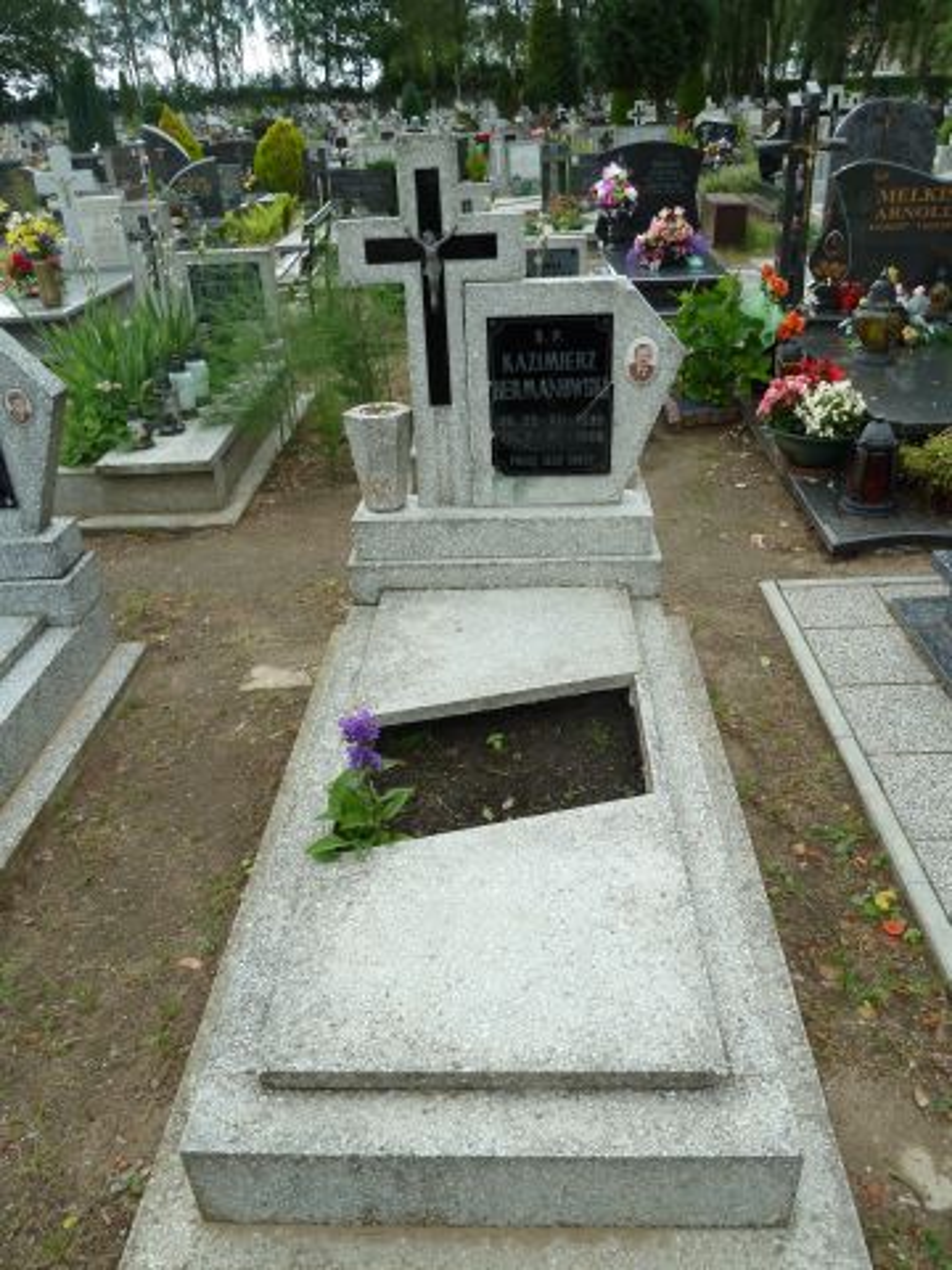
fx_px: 917
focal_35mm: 25
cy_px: 635
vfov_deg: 69.4
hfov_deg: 54.9
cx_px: 476
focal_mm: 4.1
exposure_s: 1/200
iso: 160
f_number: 3.5
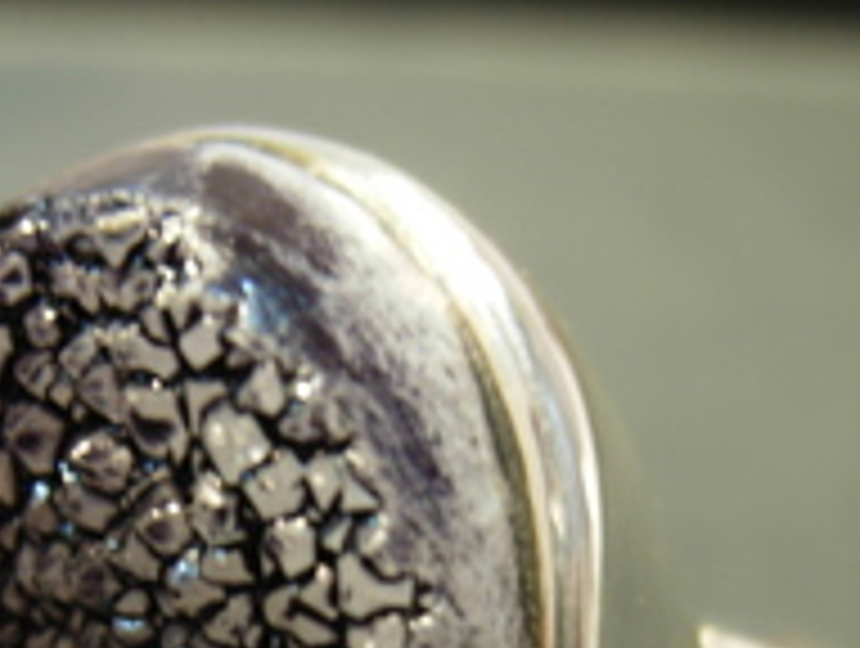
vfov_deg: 15.2
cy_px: 776
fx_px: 2340
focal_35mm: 94
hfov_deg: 20.8
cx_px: 324
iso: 50
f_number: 2.7
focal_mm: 7.5
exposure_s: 1/5.6
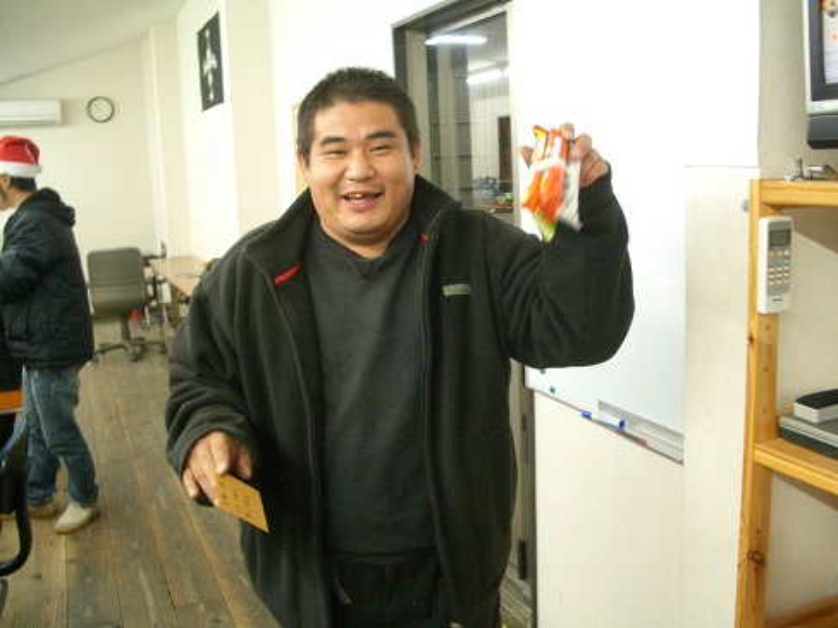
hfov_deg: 52.6
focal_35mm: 35
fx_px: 847
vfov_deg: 40.7
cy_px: 314
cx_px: 419
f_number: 2.6
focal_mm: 5.8
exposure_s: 1/20
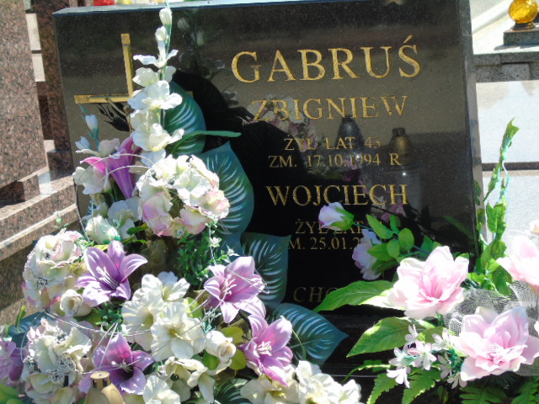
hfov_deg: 18.2
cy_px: 202
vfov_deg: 13.7
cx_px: 270
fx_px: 1682
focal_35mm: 108
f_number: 4.4
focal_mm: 19
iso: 80
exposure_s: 1/200
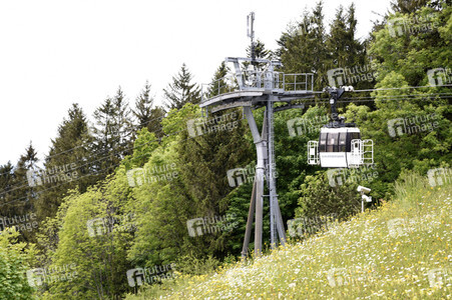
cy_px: 150
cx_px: 226
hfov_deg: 19.5
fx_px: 1317
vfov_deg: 13.0
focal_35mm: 105
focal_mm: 105
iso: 640
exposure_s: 1/125
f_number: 11
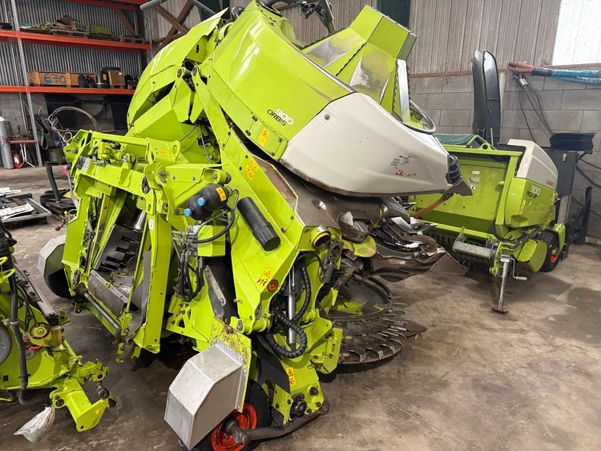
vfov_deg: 56.8
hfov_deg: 71.6
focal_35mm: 24
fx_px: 417
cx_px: 300
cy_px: 226
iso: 640
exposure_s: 1/50
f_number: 1.78
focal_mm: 6.76
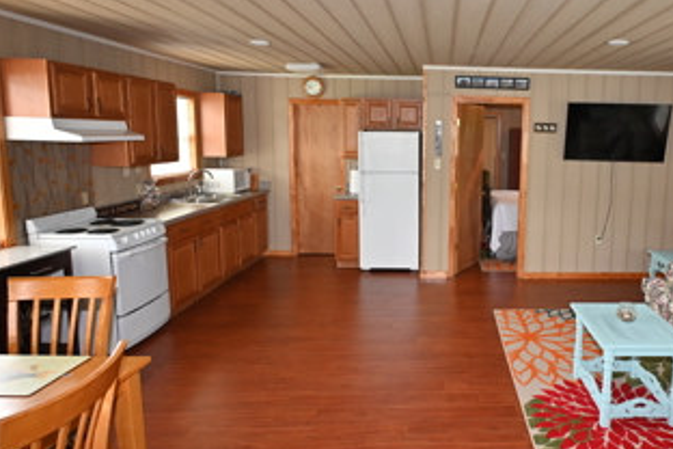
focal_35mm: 26
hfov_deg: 67.0
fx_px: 486
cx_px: 464
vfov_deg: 49.4
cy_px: 196
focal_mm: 12
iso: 360
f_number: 4
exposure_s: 1/60
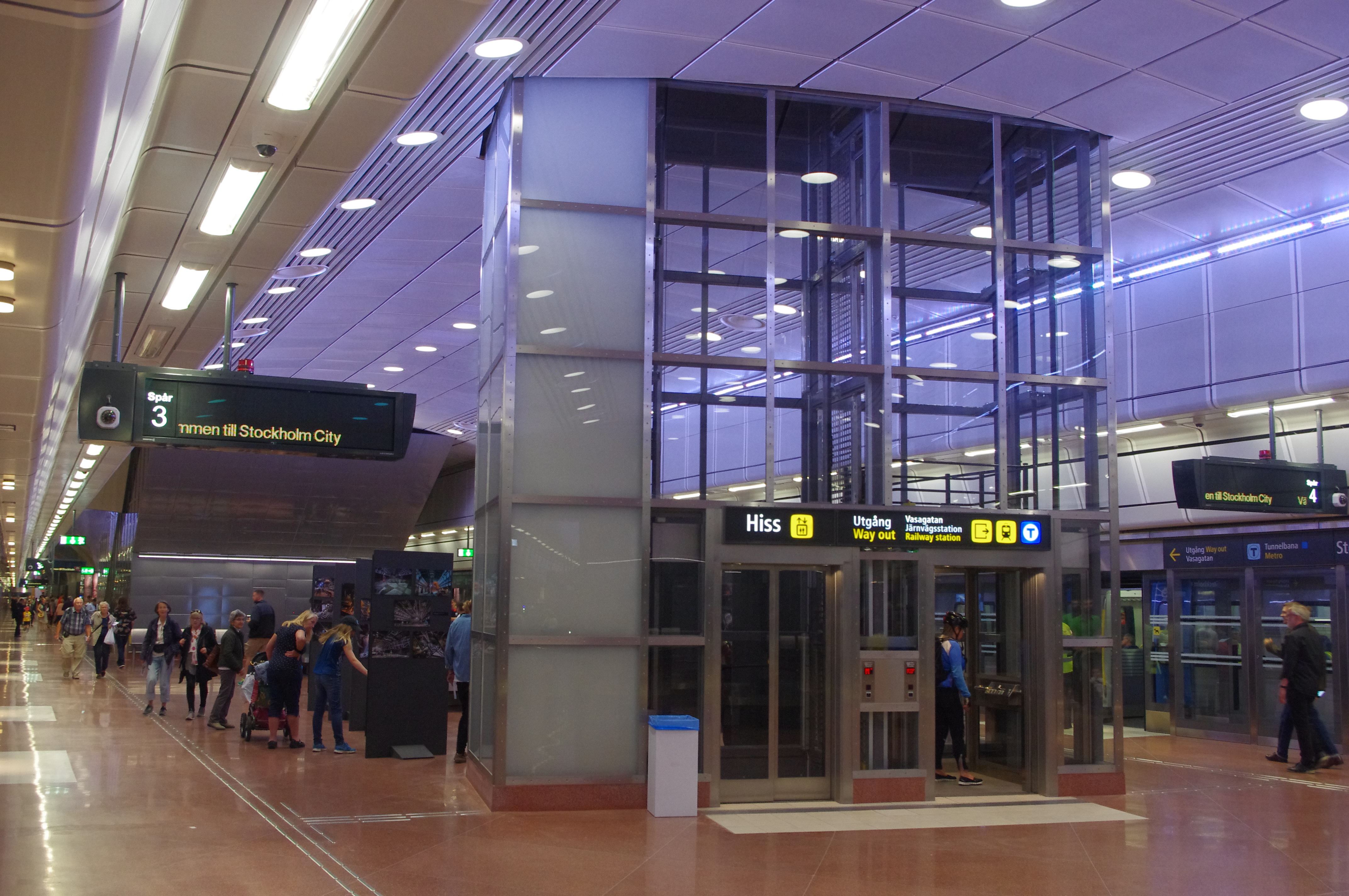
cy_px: 448
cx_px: 674
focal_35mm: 36
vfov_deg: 36.8
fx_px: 1347
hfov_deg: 53.2
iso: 1600
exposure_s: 1/50
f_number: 7.1
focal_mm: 24.38
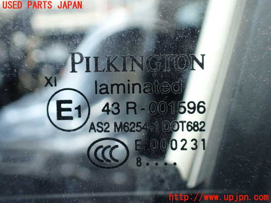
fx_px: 235
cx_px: 136
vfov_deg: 46.8
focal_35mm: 30
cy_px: 102
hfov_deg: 60.0
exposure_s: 1/125
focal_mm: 5.4
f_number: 2.3
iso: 125
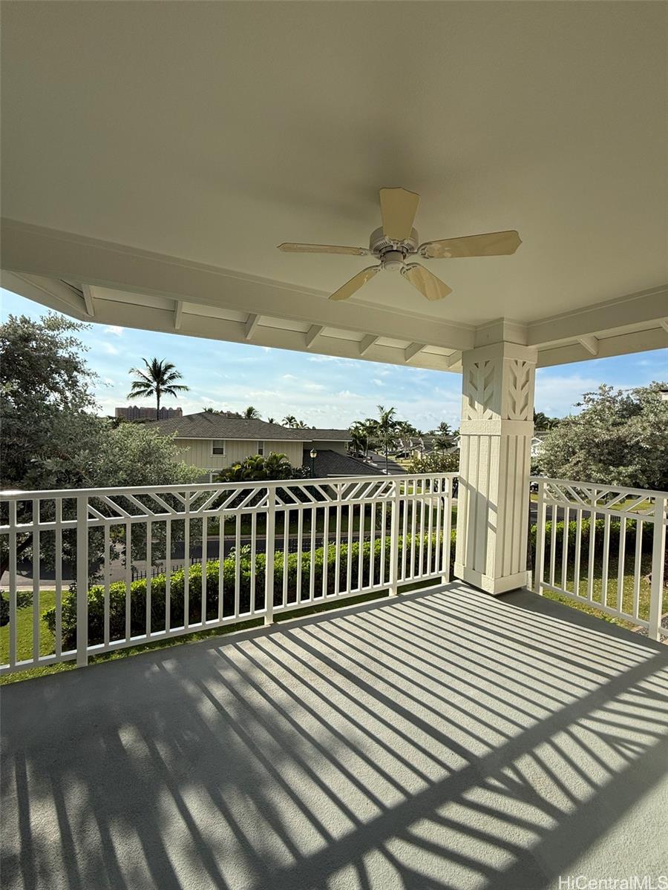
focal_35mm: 14
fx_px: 360
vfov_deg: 102.1
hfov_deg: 85.7
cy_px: 445
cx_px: 334
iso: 50
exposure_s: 1/3289
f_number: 2.2
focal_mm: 2.22
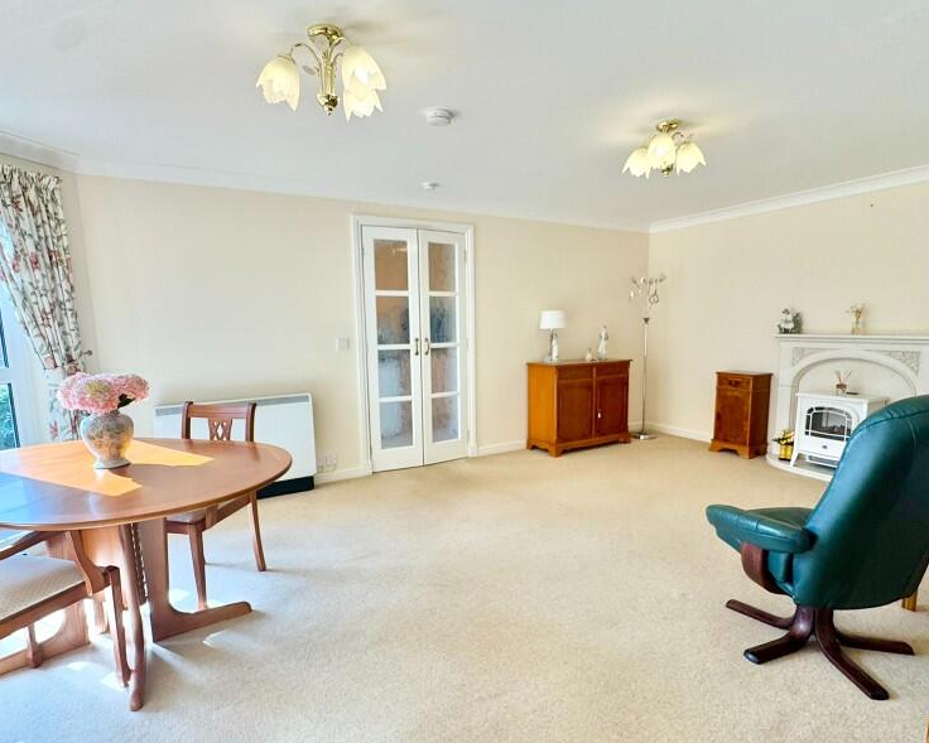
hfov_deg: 83.3
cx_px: 467
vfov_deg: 70.8
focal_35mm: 19
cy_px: 399
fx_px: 522
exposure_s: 1/168
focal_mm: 2.22
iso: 40
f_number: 2.2
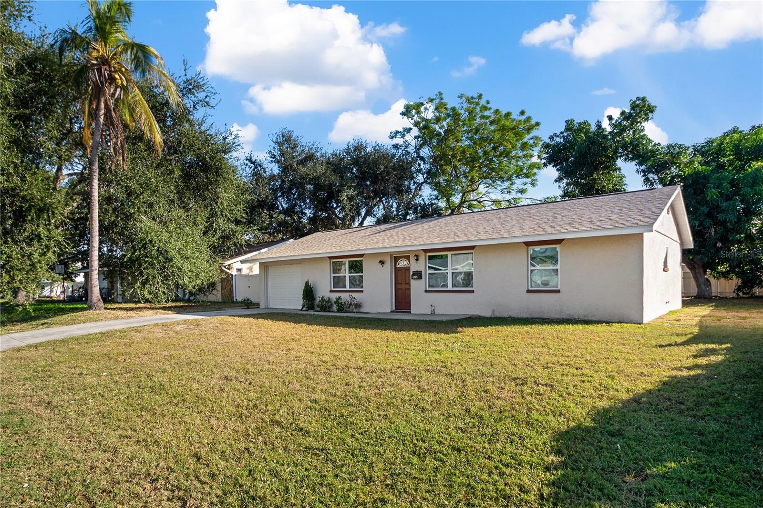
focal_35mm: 18
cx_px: 382
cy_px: 254
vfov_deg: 67.4
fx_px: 381
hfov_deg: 90.0
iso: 100
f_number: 9
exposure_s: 1/160
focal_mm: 12
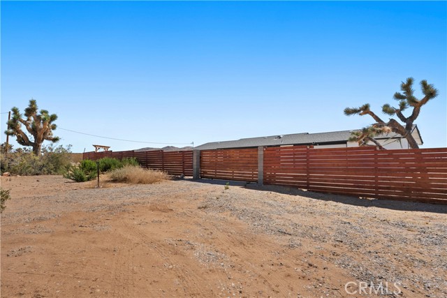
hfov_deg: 84.0
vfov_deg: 62.0
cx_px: 224
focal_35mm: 20
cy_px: 149
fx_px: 248
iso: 400
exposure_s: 1/320
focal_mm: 20
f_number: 11
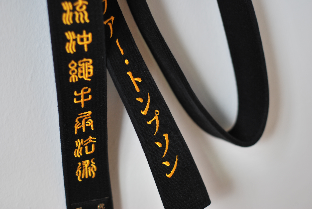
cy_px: 104
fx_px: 651
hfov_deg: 26.9
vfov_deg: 18.3
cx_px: 156
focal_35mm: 75
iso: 100
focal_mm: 50
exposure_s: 1/60
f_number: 2.5
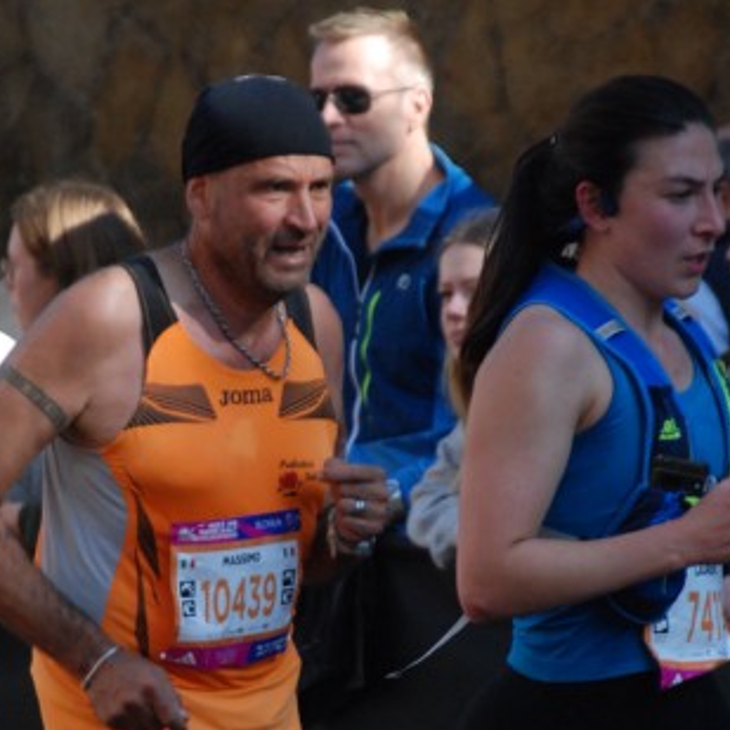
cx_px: 327
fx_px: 7392
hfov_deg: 5.7
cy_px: 558
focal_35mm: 310
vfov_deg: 5.6
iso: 1000
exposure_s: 1/1000
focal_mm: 125
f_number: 5.6
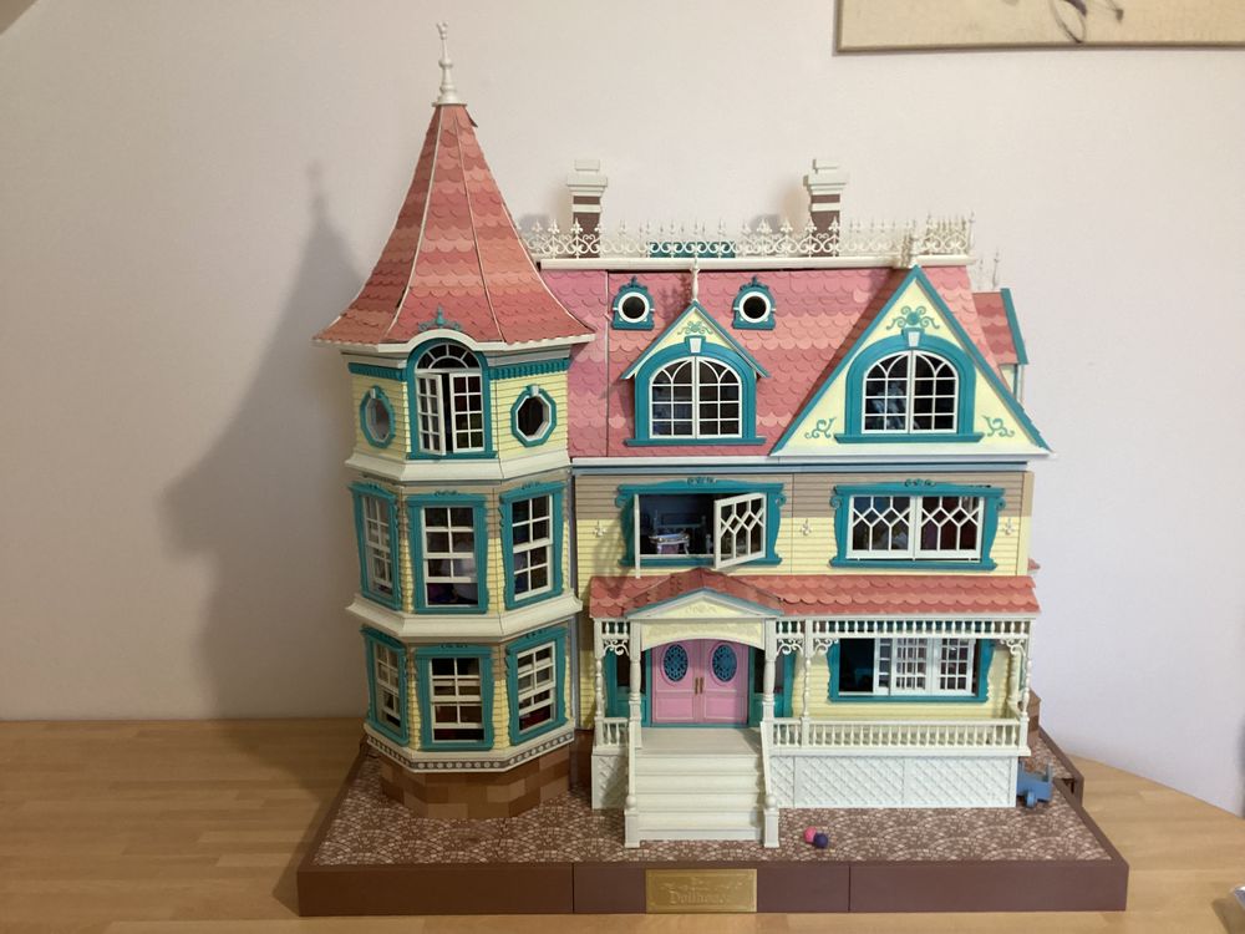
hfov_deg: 58.4
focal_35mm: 31
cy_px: 467
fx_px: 1115
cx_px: 622
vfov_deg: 45.4
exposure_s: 1/60
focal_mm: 3.3
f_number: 2.4
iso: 400
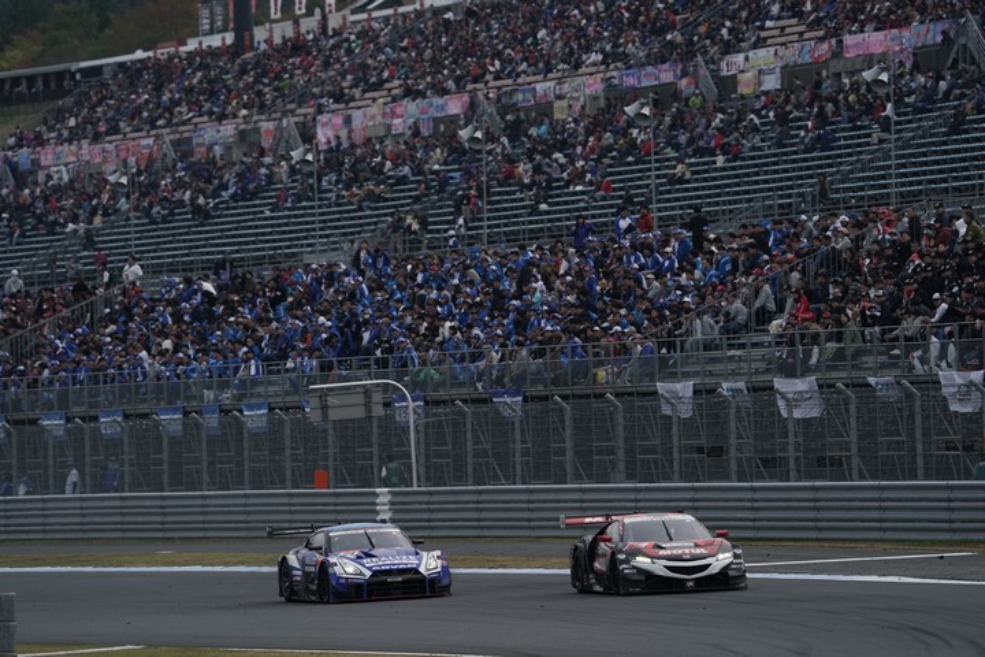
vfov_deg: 3.6
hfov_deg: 5.4
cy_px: 328
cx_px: 492
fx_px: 10451
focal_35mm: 382
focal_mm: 382
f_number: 7.1
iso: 400
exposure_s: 1/800
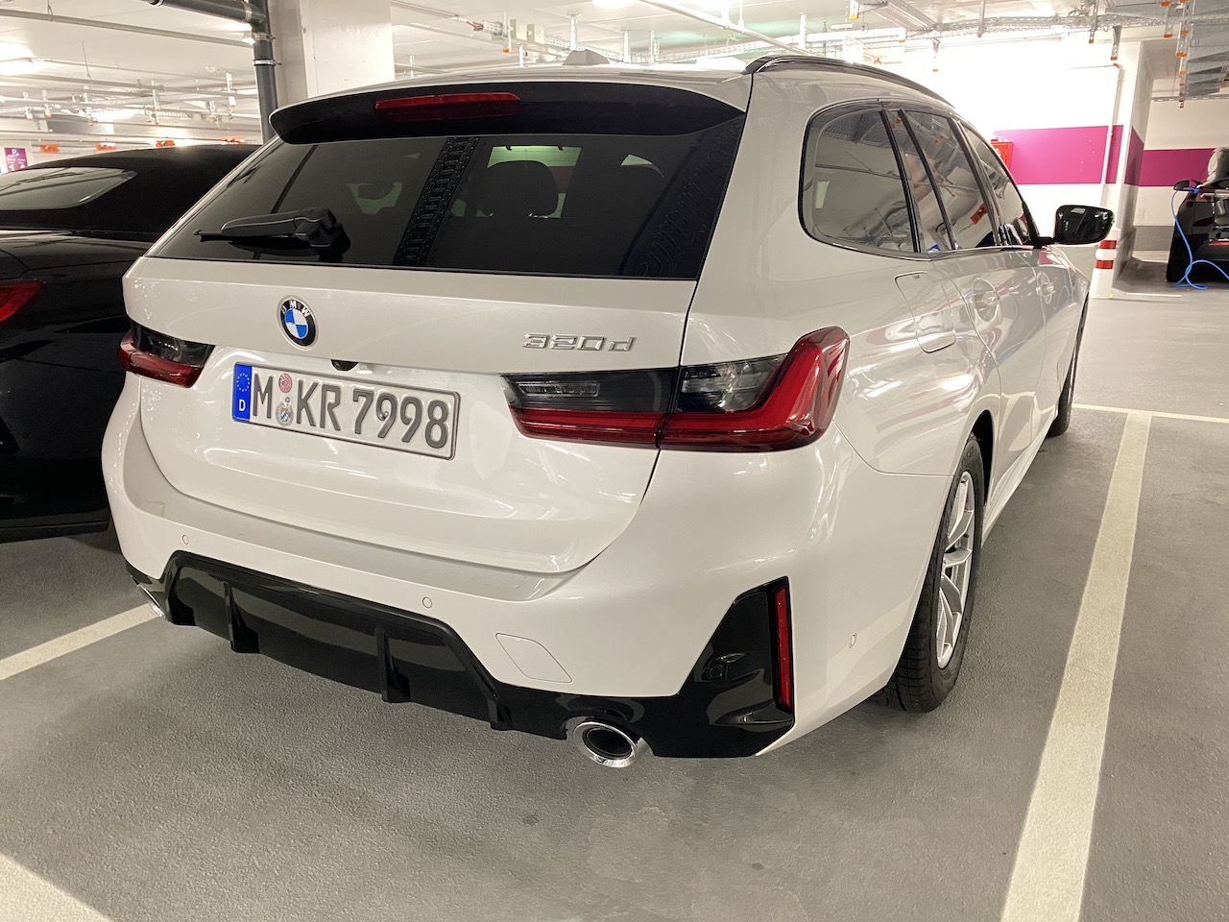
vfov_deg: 53.1
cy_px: 461
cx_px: 614
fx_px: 923
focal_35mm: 26
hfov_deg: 67.3
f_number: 1.8
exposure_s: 1/25
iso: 1000
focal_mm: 4.25
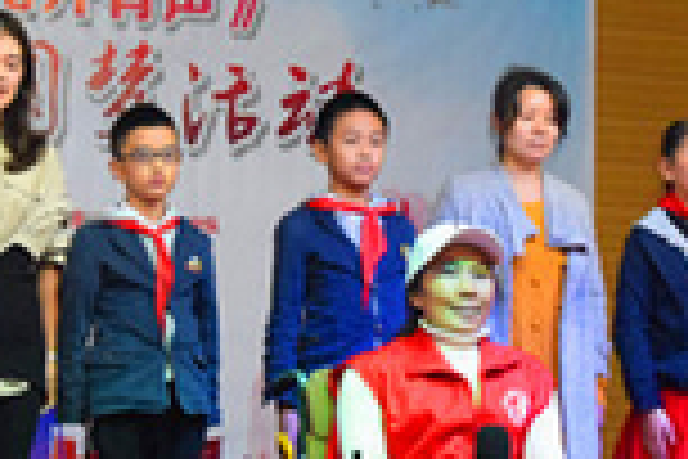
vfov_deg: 9.3
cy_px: 223
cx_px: 234
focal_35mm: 147
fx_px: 2809
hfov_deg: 13.9
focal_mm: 30
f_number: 4.2
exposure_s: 1/400
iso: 3200
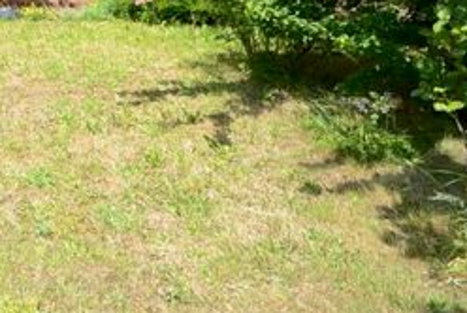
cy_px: -84
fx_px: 603
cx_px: -128
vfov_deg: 25.4
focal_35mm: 46
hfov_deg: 32.6
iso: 100
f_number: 7.1
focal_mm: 11
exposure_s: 1/200
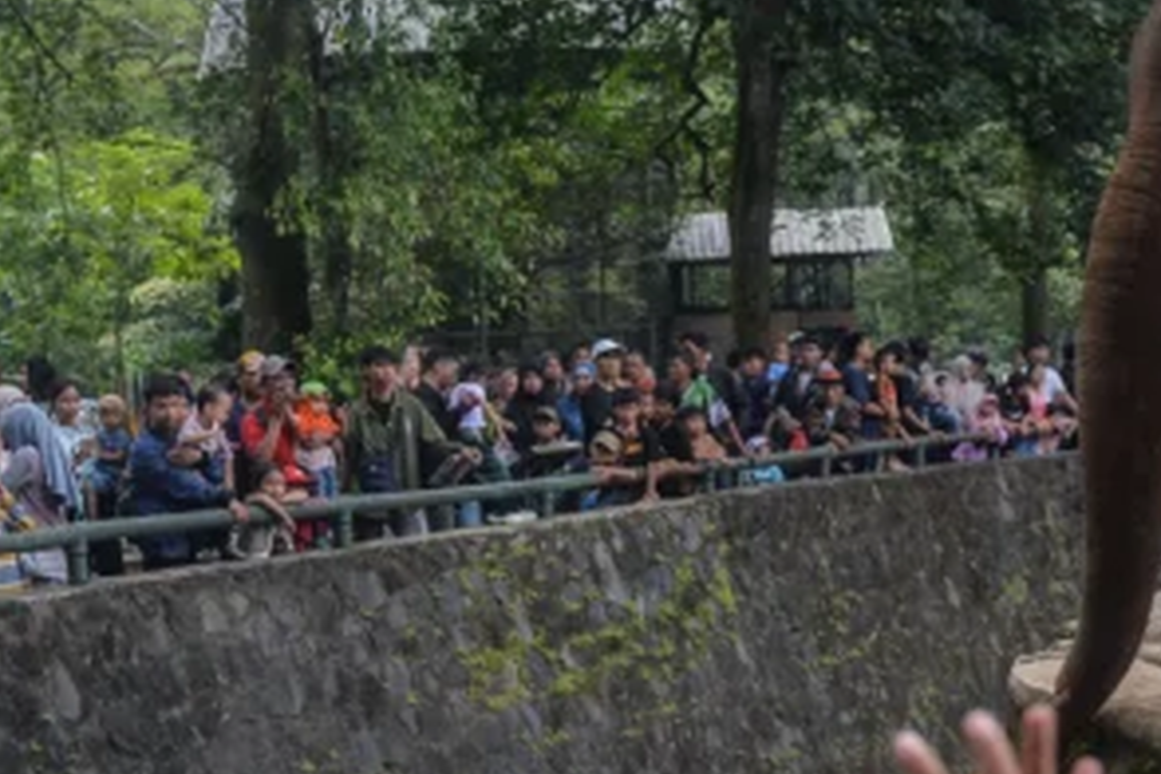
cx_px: 636
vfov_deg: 17.5
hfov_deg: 26.6
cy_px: 798
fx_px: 2451
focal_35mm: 76
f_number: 3.5
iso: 200
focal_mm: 26
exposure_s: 1/400
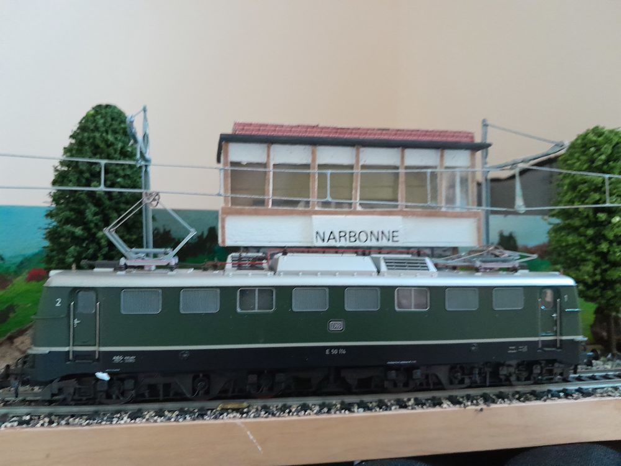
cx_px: 310
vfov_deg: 51.4
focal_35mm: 27
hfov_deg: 65.3
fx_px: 484
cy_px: 233
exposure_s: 1/20
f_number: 1.8
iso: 800
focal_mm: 4
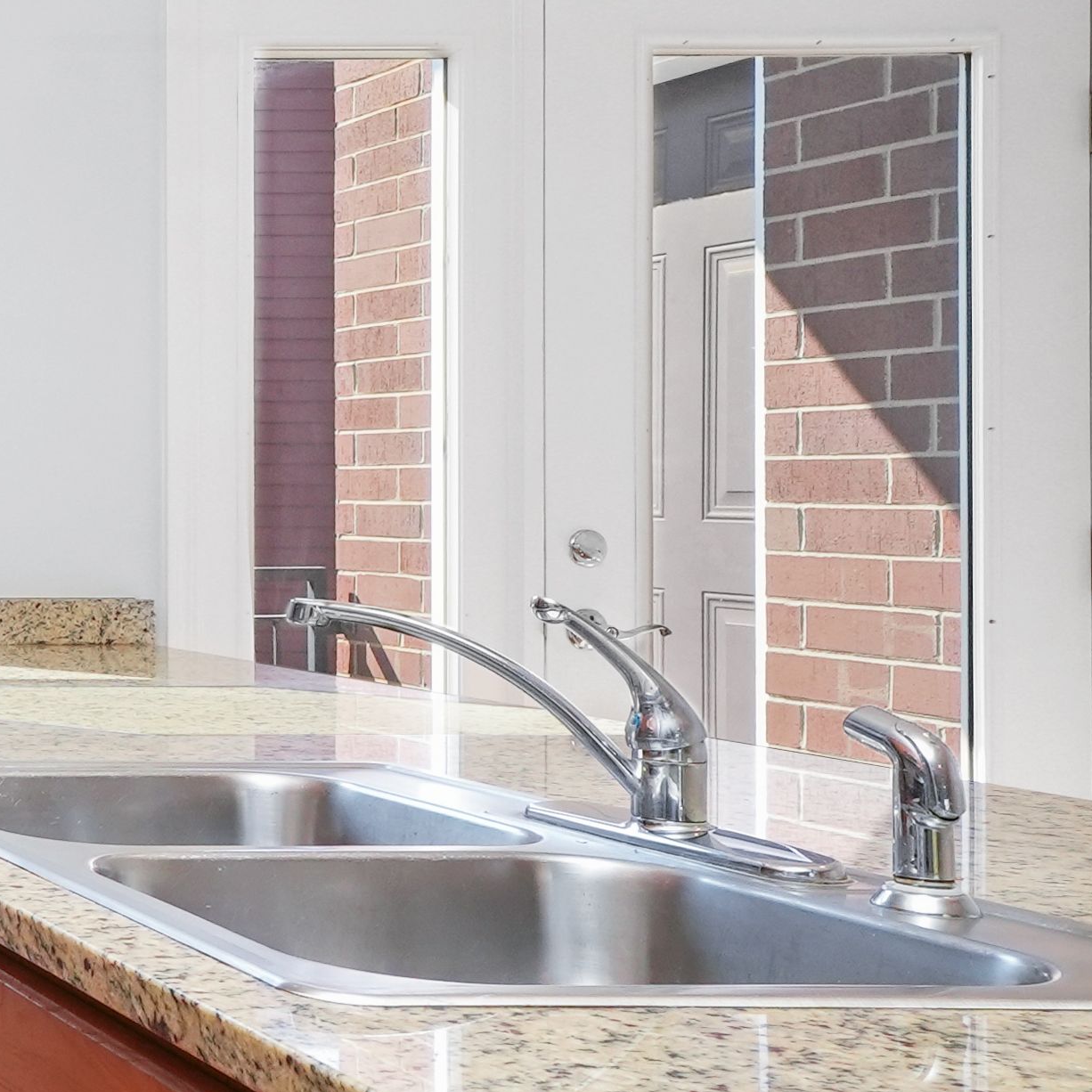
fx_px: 1785
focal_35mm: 50
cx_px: -771
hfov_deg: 22.9
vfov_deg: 34.0
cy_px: 513
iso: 2000
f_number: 11
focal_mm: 17
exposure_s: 1/100
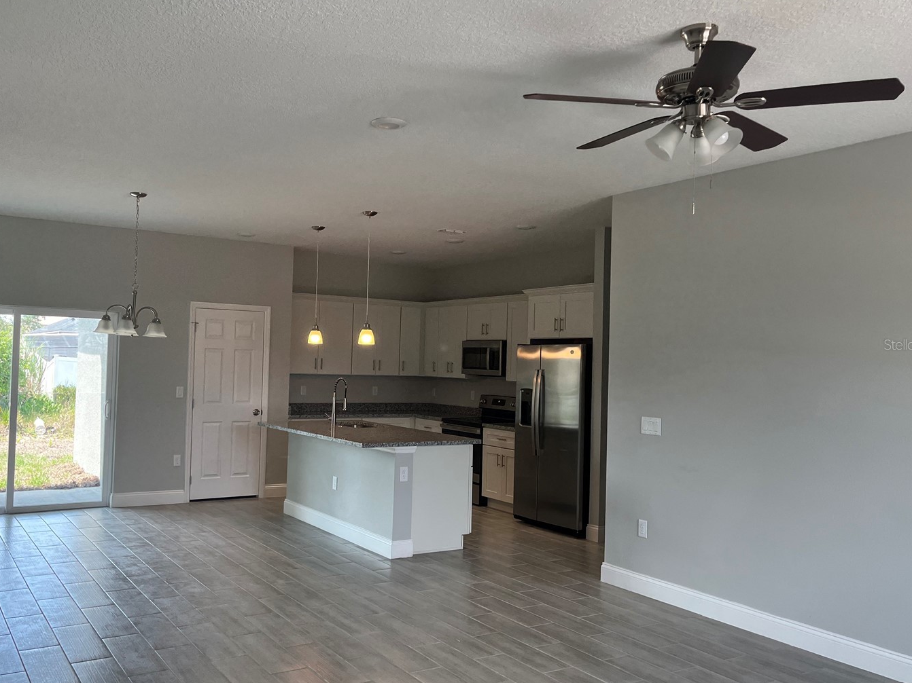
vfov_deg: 45.4
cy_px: 344
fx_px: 817
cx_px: 404
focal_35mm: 31
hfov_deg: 58.2
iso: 64
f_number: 1.6
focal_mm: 5.1
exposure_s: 1/128
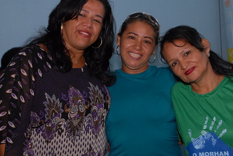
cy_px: 68
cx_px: 127
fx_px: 370
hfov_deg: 35.0
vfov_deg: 23.9
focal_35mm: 57
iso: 800
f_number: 7.1
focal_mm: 26
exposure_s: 1/60
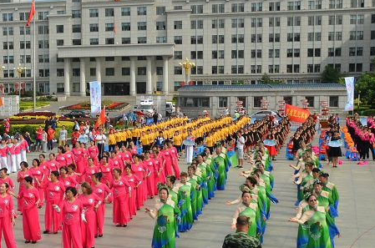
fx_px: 675
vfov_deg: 20.8
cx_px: -60
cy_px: 149
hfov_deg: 27.7
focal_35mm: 65
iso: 140
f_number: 8
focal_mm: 18
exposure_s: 1/250
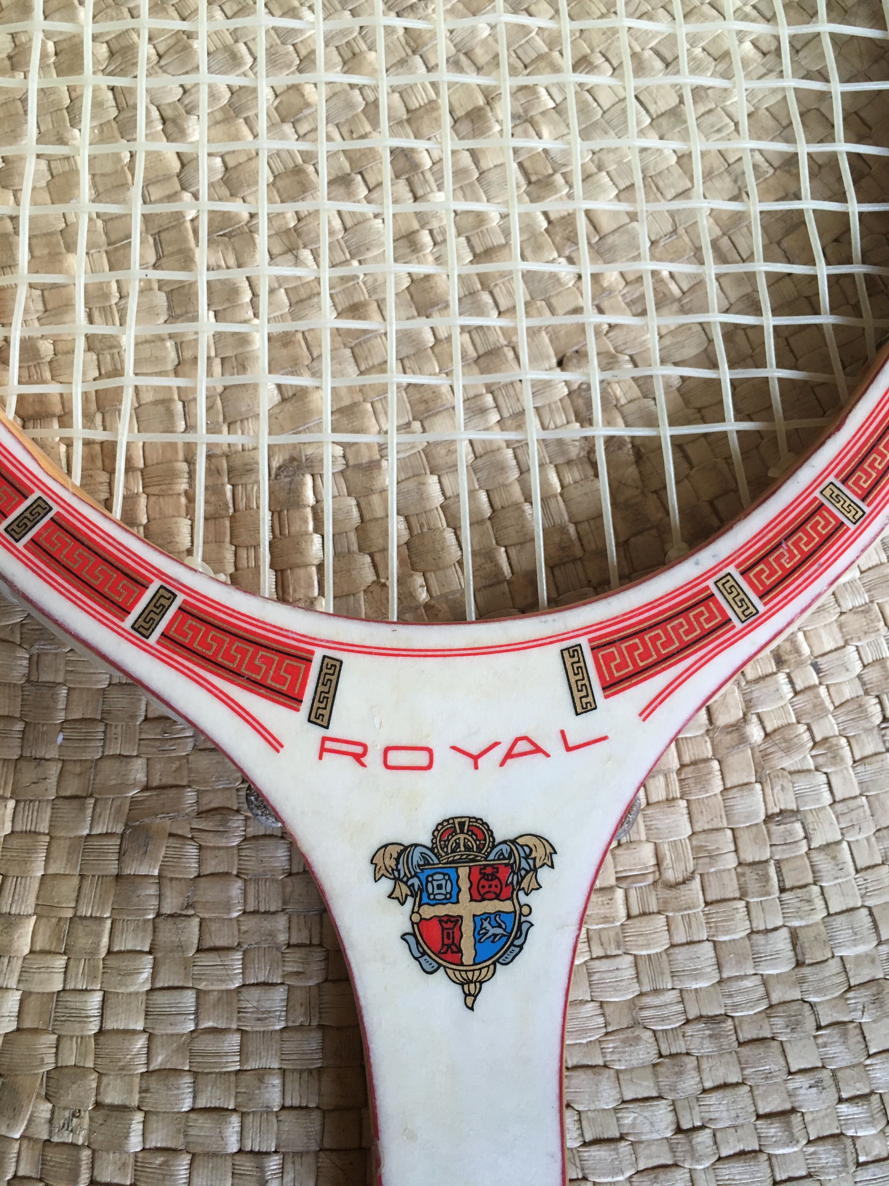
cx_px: 444
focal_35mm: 29
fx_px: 993
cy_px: 593
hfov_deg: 48.2
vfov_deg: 61.7
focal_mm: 4.15
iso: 125
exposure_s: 1/33
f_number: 2.2
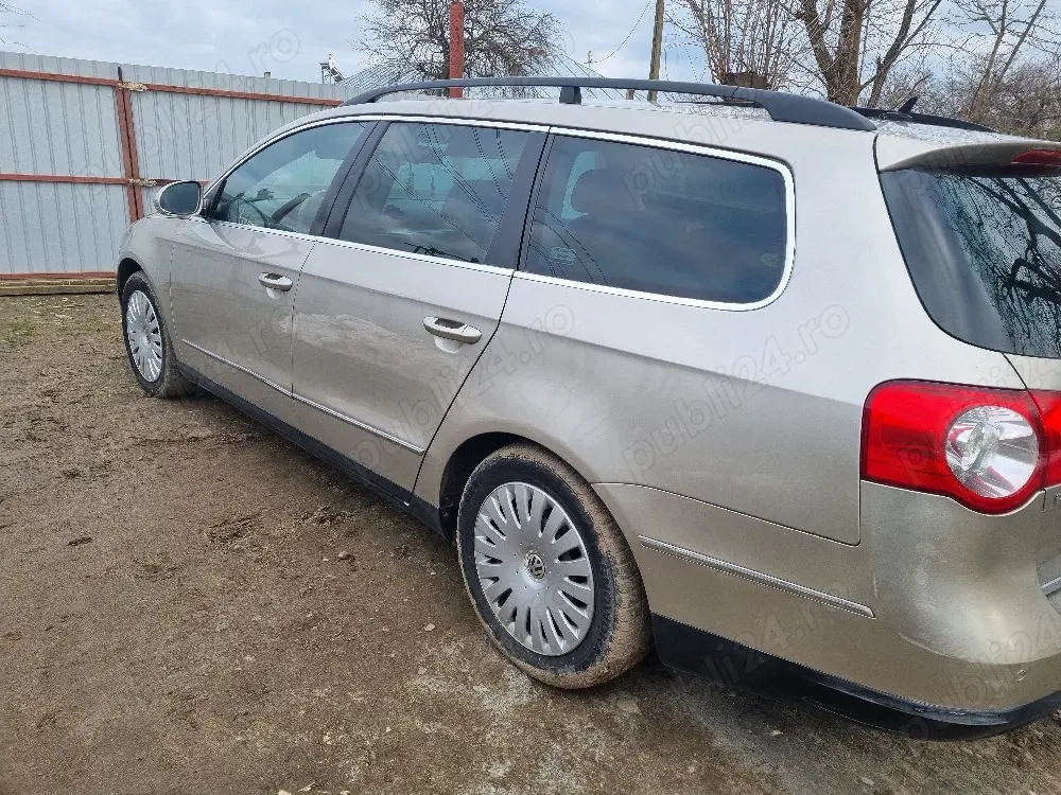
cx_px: 530
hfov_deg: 67.3
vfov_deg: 53.1
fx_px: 797
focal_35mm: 26
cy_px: 398
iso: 50
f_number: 1.8
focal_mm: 5.4
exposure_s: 1/400
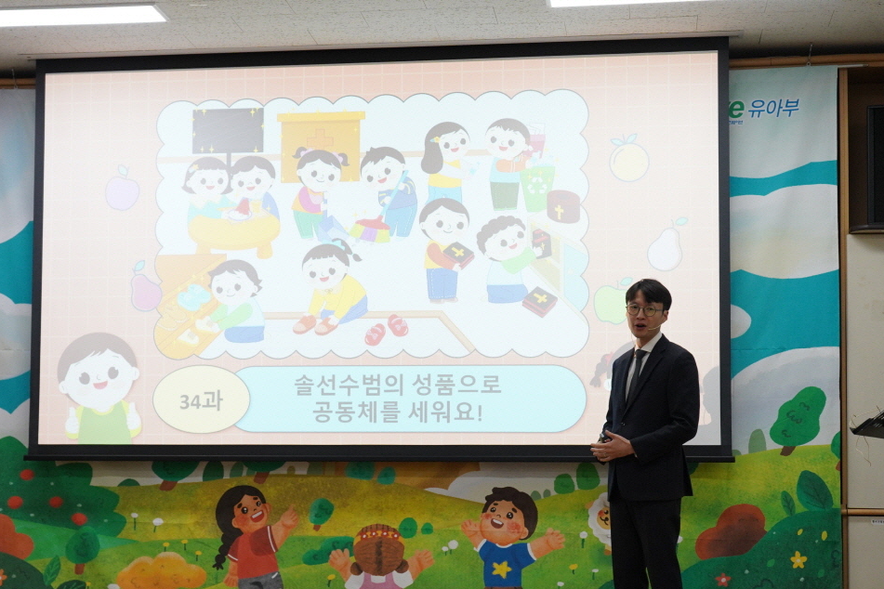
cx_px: 286
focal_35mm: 82
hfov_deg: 24.6
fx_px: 2013
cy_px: 380
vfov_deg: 16.6
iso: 2500
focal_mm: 60
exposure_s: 1/200
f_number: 5.6
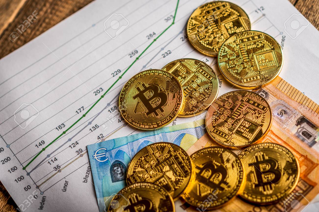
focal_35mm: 128
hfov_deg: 16.1
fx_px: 1129
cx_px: 160
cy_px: 106
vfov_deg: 10.7
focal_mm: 85
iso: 100
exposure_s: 1/250
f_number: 3.5
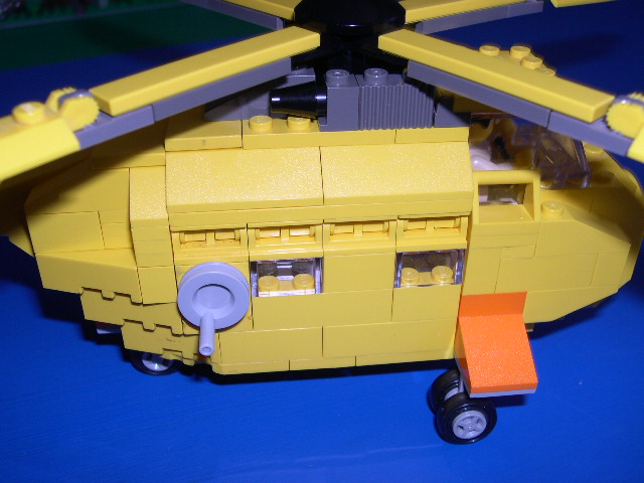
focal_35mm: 38
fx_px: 707
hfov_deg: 49.0
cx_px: 322
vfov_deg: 37.7
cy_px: 242
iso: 100
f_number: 7.6
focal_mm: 8
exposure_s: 1/30
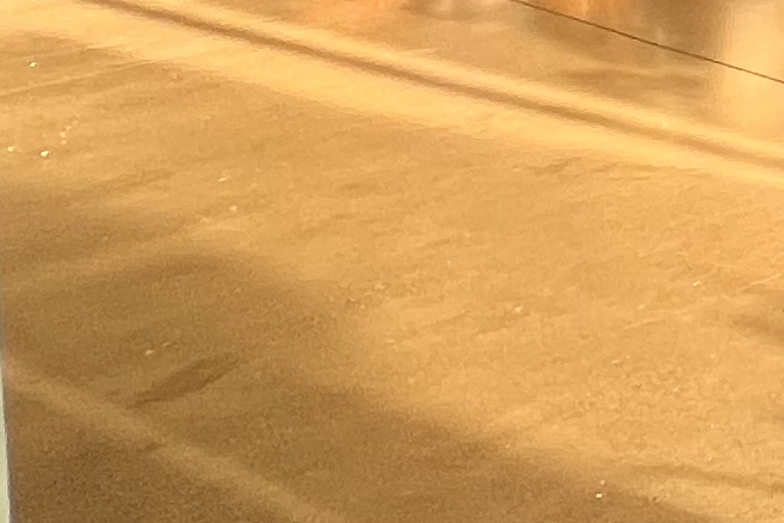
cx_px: 2073
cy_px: -485
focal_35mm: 83
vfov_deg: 14.1
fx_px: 1807
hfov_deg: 13.4
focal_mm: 1.57
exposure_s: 1/141
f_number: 1.8
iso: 32
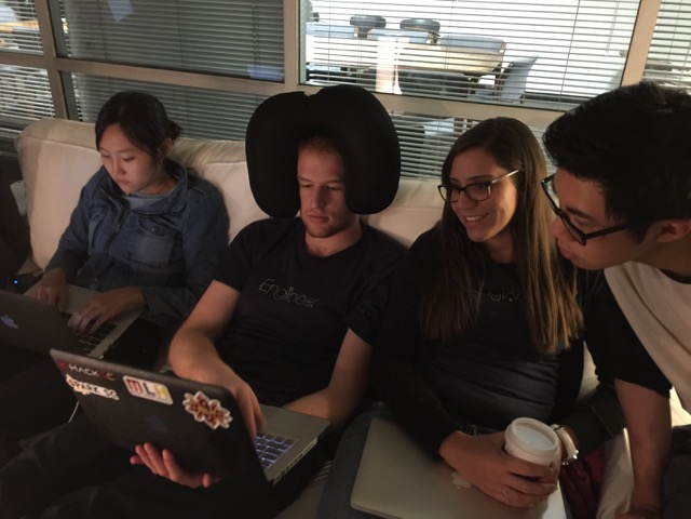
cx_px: 346
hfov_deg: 61.7
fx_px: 579
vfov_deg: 48.2
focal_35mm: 29
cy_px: 260
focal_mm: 4.15
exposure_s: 1/4
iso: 125
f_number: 2.2
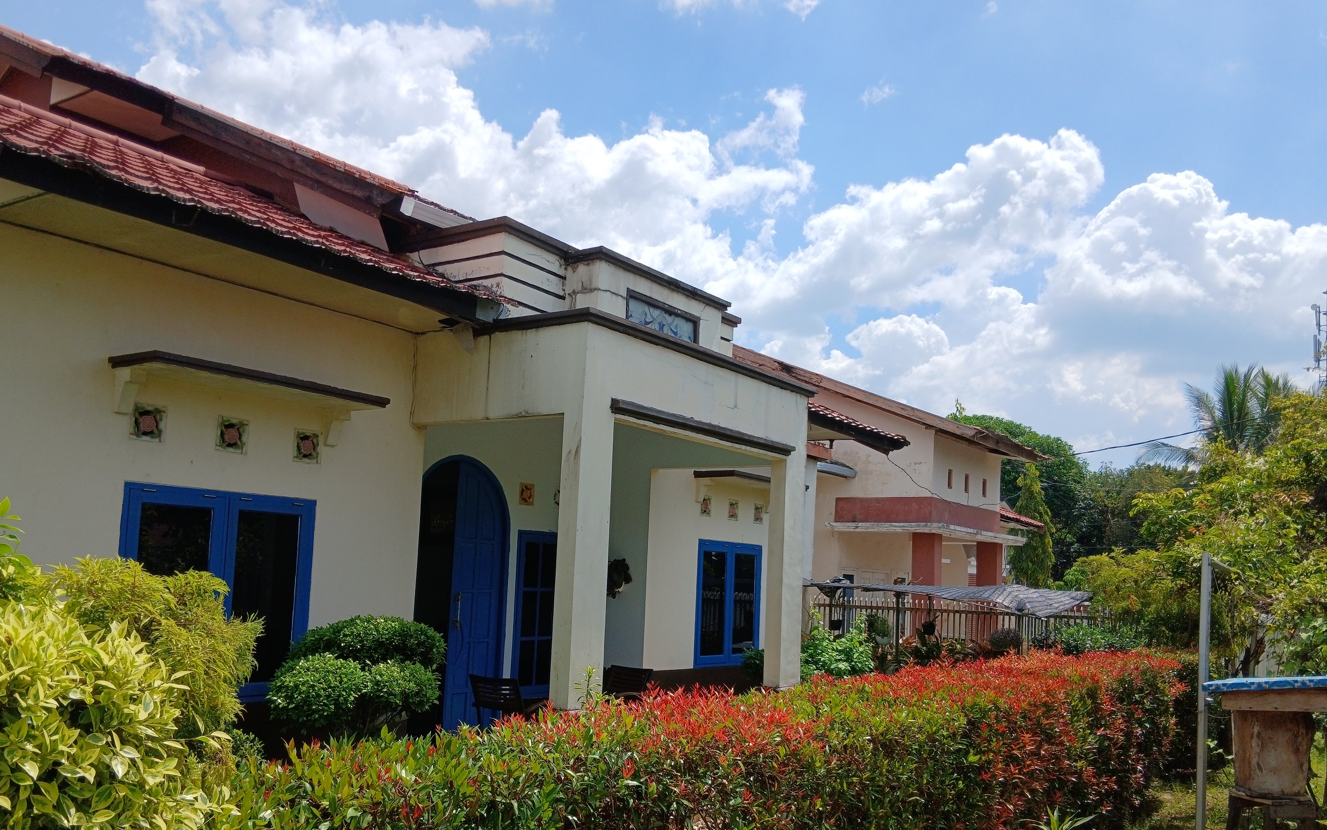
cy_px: 502
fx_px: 1121
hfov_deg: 61.2
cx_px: 636
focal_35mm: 31
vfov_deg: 40.4
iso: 20
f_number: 1.8
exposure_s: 1/791
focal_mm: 3.98
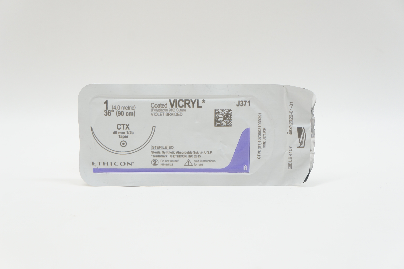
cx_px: 202
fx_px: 656
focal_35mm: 58
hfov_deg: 34.2
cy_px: 134
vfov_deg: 23.1
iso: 400
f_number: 6.3
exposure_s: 1/50
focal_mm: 39
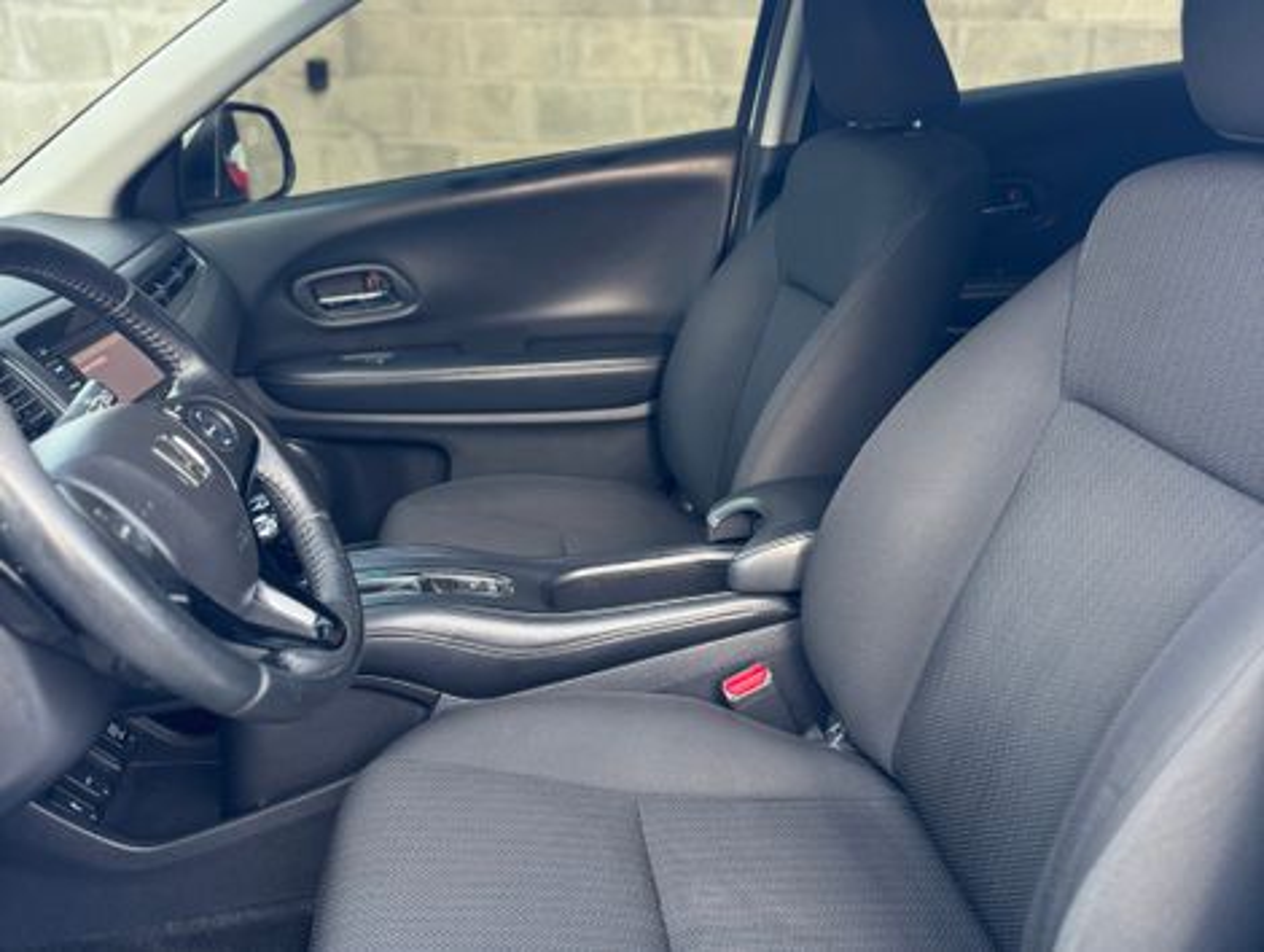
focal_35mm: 24
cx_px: 632
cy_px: 476
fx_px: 878
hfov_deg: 71.5
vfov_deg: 56.9
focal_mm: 6.76
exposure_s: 1/60
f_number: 1.78
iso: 250
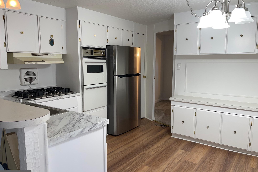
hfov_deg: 67.4
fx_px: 193
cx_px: 132
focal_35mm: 27
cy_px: 81
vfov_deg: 47.9
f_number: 1.6
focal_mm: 5.1
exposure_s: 1/31
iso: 32
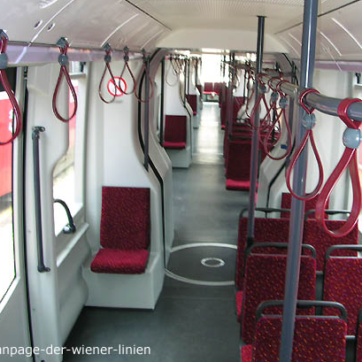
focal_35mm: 44
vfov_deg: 38.3
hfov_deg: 38.1
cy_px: 180
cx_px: 224
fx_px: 521
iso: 100
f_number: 2.7
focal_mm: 5.6
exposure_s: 1/30
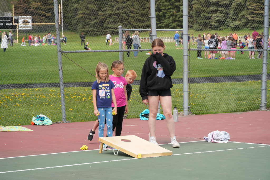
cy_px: 90
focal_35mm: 136
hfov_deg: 15.0
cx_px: 135
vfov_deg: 10.1
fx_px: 1024
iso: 500
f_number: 5.6
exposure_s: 1/1600
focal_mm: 91
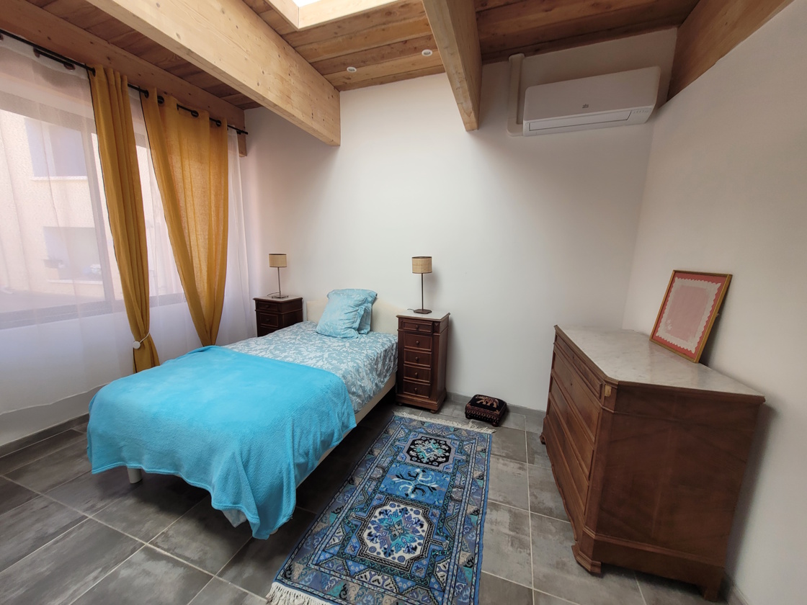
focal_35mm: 13
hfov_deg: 106.2
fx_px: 303
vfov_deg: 89.9
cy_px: 302
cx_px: 404
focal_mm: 1.74
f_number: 2.2
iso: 50
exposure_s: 1/100
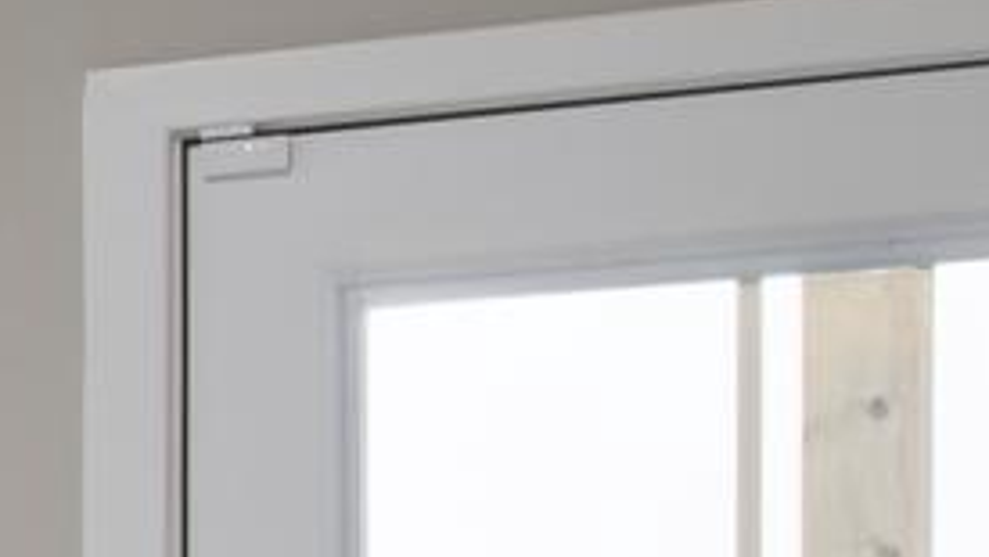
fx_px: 3883
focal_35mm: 148
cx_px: -2449
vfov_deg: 7.9
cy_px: 1114
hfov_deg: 9.3
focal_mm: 19
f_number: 9
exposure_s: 1/250
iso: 200
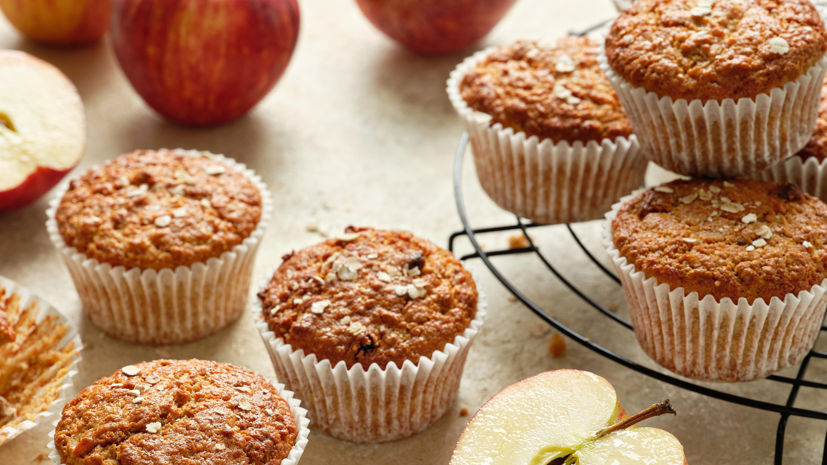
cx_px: 383
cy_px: 301
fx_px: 2675
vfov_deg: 9.9
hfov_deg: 17.6
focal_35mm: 122
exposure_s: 1/15
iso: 400
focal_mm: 120
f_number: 11
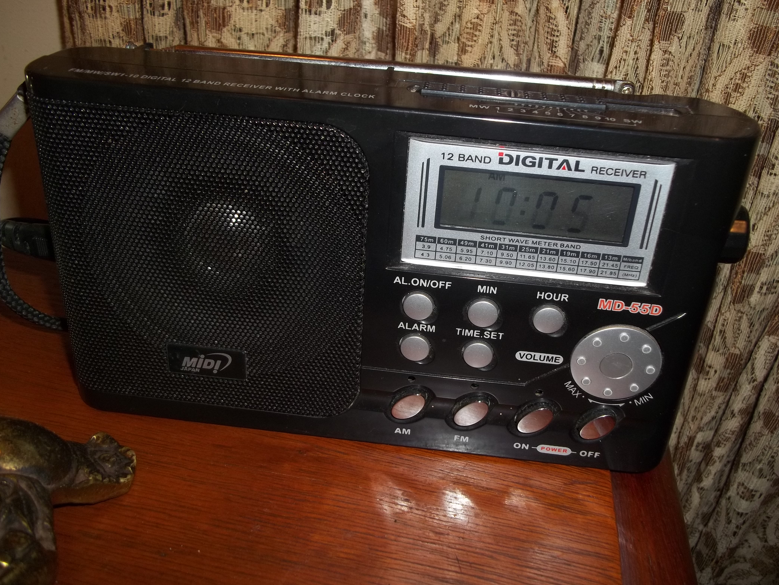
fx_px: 743
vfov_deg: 42.9
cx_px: 398
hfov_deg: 55.3
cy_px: 293
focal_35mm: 33
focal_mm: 5.7
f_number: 2.9
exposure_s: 1/30
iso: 64
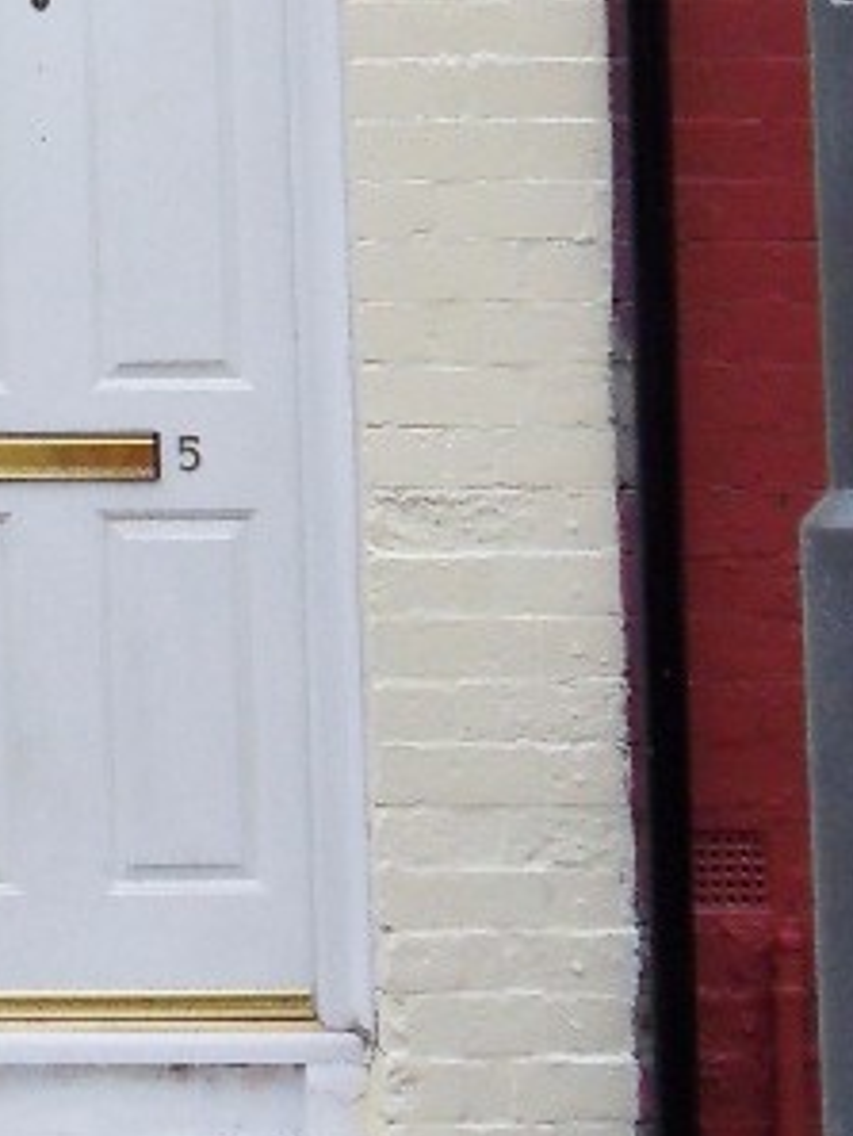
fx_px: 5089
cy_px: -497
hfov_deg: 9.2
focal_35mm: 155
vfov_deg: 12.2
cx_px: -646
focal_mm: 6.3
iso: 80
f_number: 3.9
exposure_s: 1/180
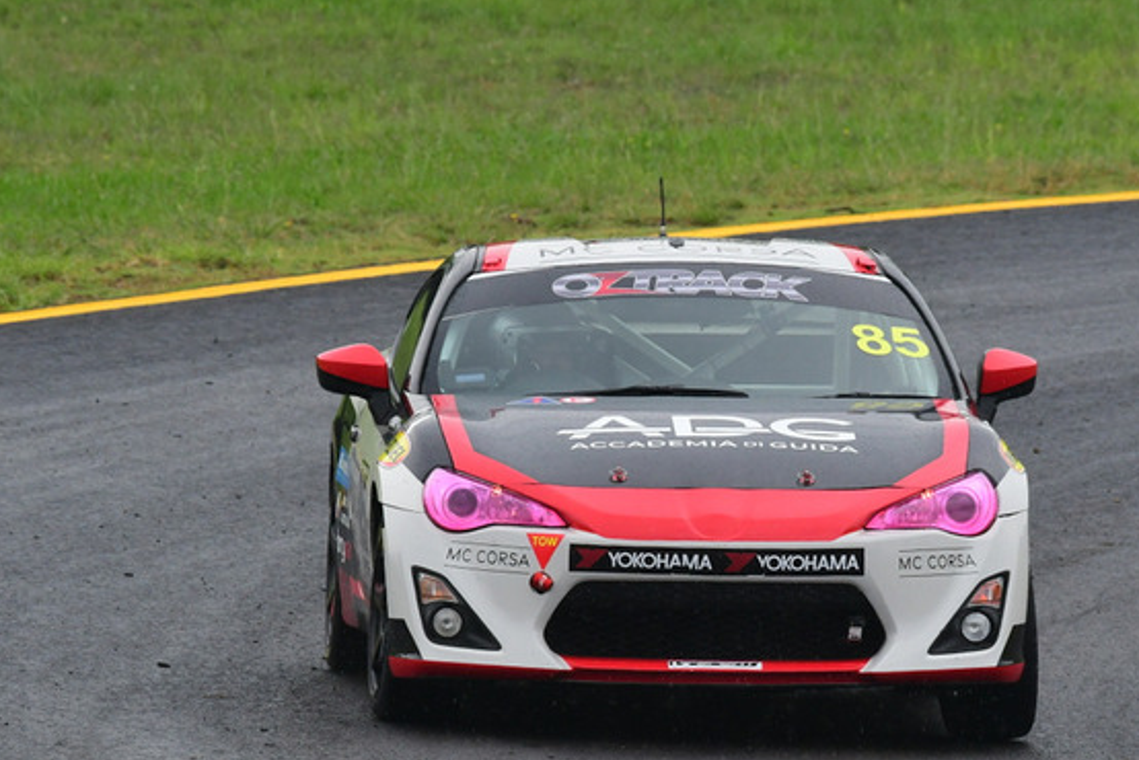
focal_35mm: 866
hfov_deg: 2.4
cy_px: 409
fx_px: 27412
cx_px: 757
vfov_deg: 1.6
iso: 1000
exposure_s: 1/640
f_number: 11
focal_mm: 400
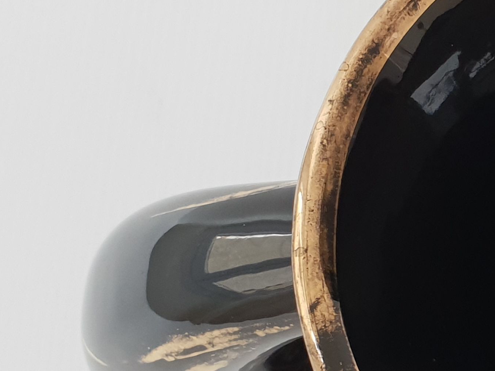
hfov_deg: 21.6
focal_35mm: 78
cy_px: 306
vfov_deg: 18.7
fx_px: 1115
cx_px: 709
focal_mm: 4.3
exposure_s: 1/100
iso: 80
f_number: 2.4
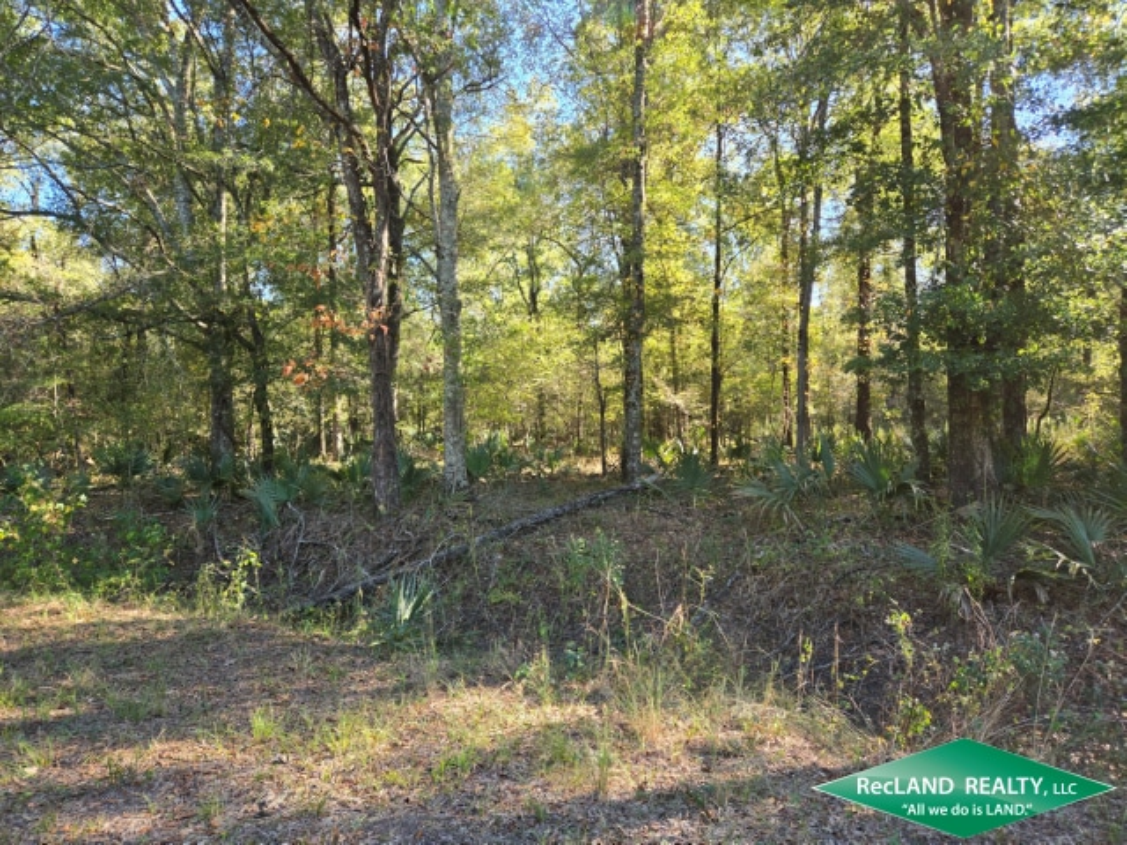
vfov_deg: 58.9
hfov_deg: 73.9
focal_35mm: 23
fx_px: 749
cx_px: 564
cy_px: 422
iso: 40
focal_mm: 5.4
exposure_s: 1/180
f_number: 1.8
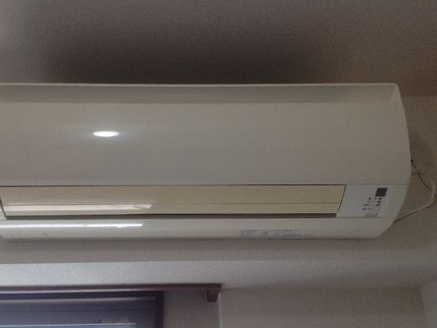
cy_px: 176
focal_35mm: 42
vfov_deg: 34.3
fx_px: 530
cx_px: 189
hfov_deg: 44.7
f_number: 2.4
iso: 64
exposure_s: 1/60
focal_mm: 4.28
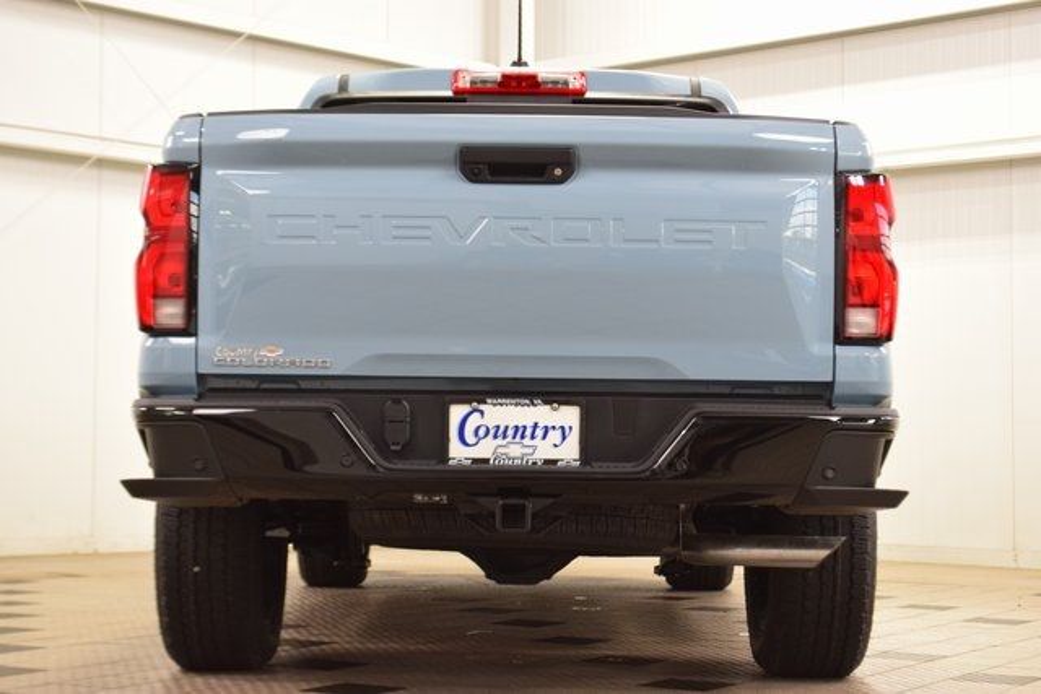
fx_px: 1996
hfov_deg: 29.2
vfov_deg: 19.7
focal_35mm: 69
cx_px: 520
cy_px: 347
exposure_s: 1/30
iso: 1400
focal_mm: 46
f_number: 7.1
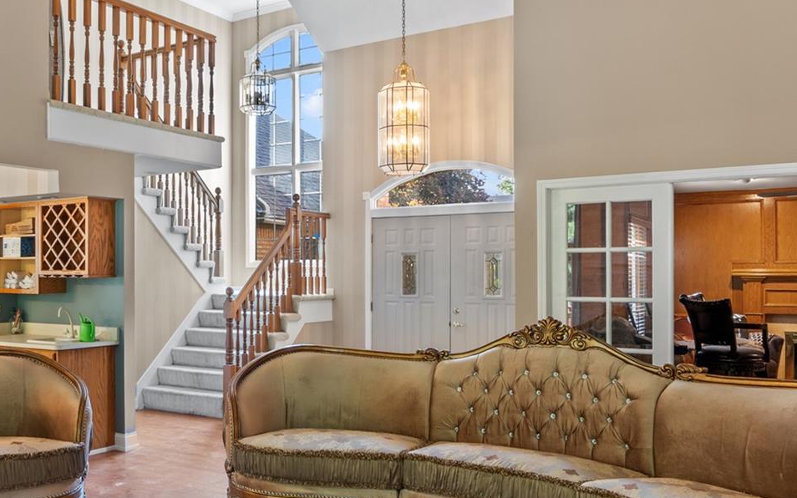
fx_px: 760
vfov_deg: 36.2
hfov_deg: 53.4
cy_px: 284
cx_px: 224
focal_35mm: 35
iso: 400
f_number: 8
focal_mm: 16
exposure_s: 1/2
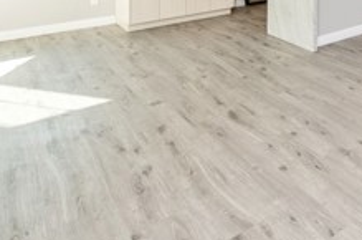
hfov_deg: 40.0
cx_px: 383
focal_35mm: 41
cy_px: -86
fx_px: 411
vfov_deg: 26.6
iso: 200
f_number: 5
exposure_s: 1/100
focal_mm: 14
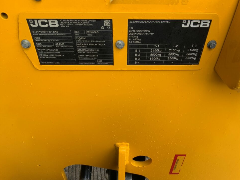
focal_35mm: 31
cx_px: 127
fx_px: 215
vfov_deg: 45.4
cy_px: 96
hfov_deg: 58.3
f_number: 1.8
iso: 50
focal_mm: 3
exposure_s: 1/122
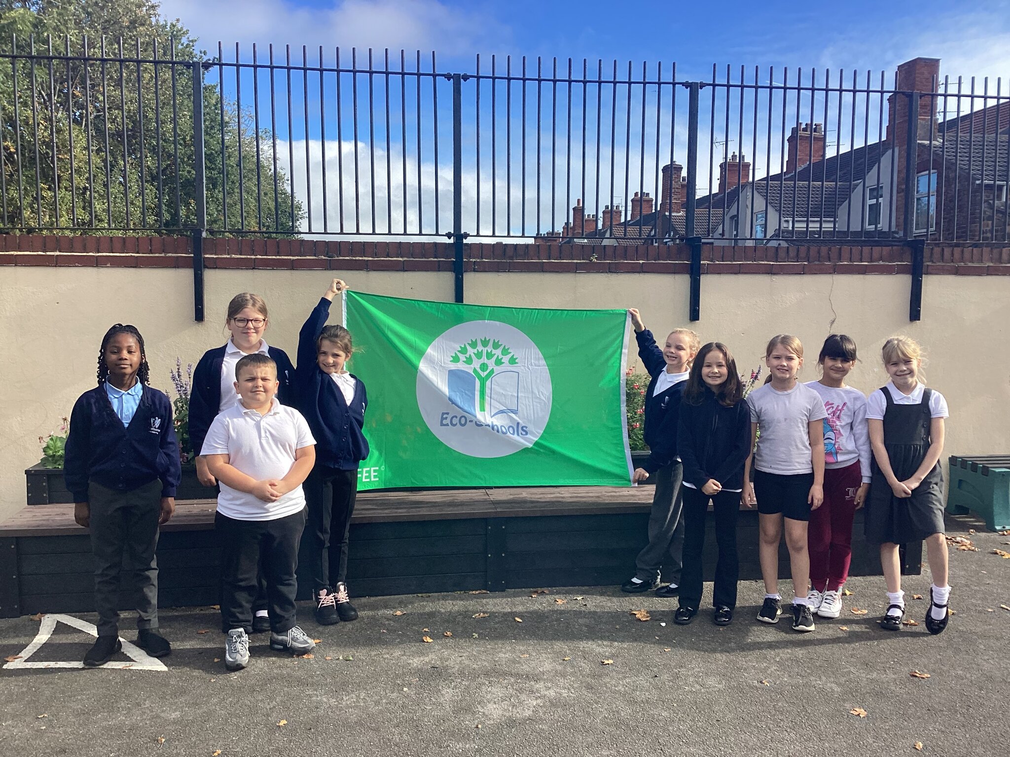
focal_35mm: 31
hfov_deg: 58.4
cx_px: 505
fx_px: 904
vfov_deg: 45.4
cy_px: 378
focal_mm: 3.3
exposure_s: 1/858
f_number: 2.4
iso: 25
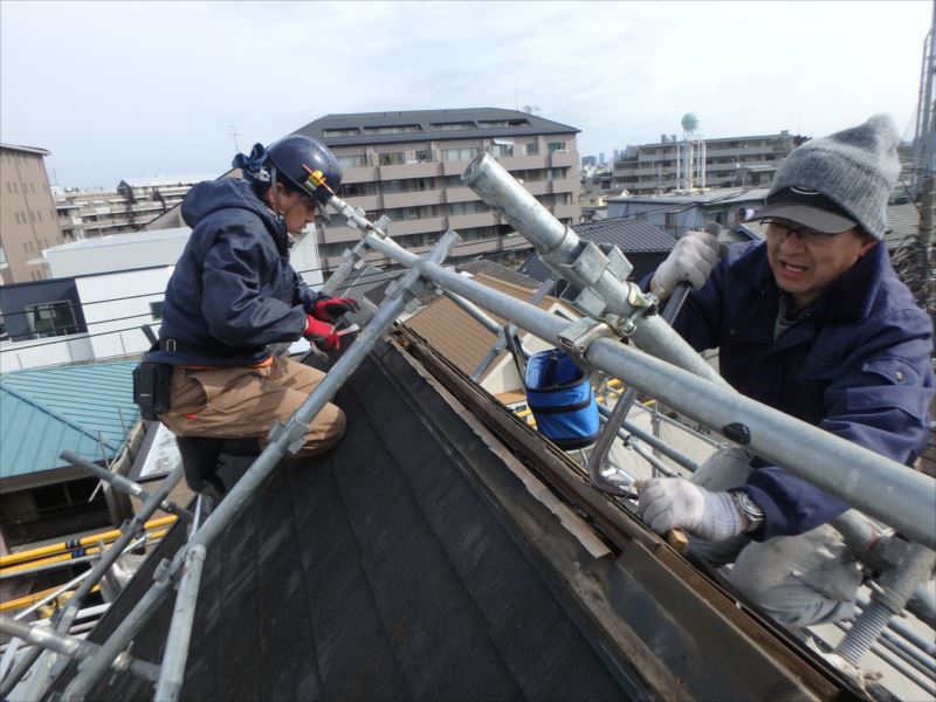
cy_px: 351
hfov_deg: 79.0
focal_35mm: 21
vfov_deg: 63.4
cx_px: 468
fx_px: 568
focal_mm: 3.7
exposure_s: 1/1000
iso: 125
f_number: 3.5
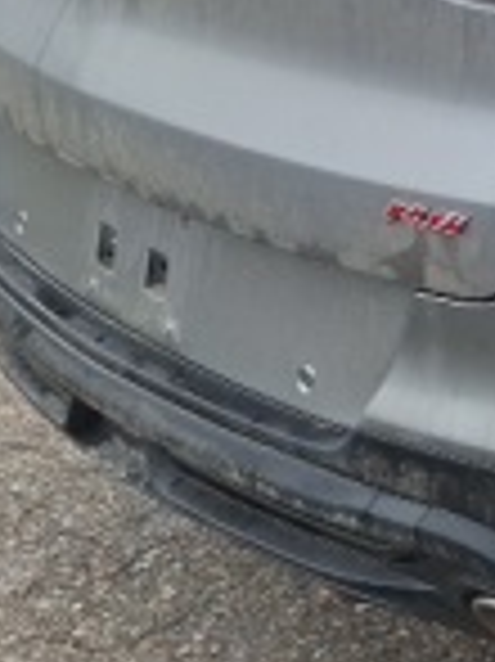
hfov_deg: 11.6
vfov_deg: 17.6
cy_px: -9
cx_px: 1107
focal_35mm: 109
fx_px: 2081
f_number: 1.8
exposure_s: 1/202
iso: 30
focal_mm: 4.69
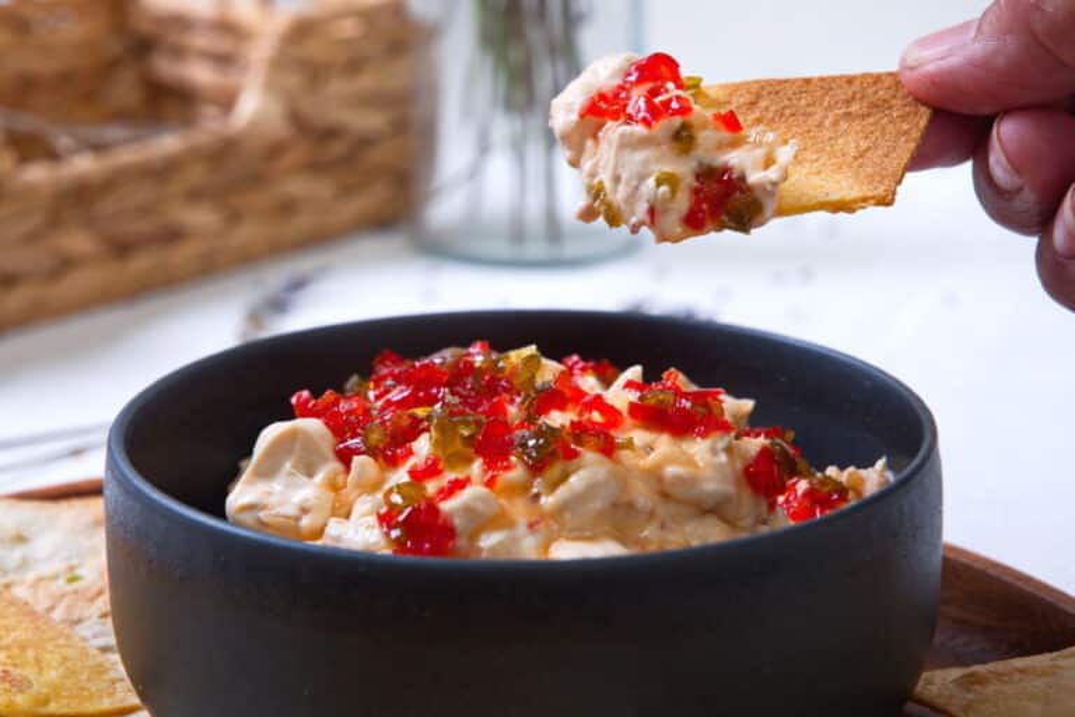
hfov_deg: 21.9
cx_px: 538
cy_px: 358
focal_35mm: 93
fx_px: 2777
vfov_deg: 14.7
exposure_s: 1/125
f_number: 10
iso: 100
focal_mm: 62
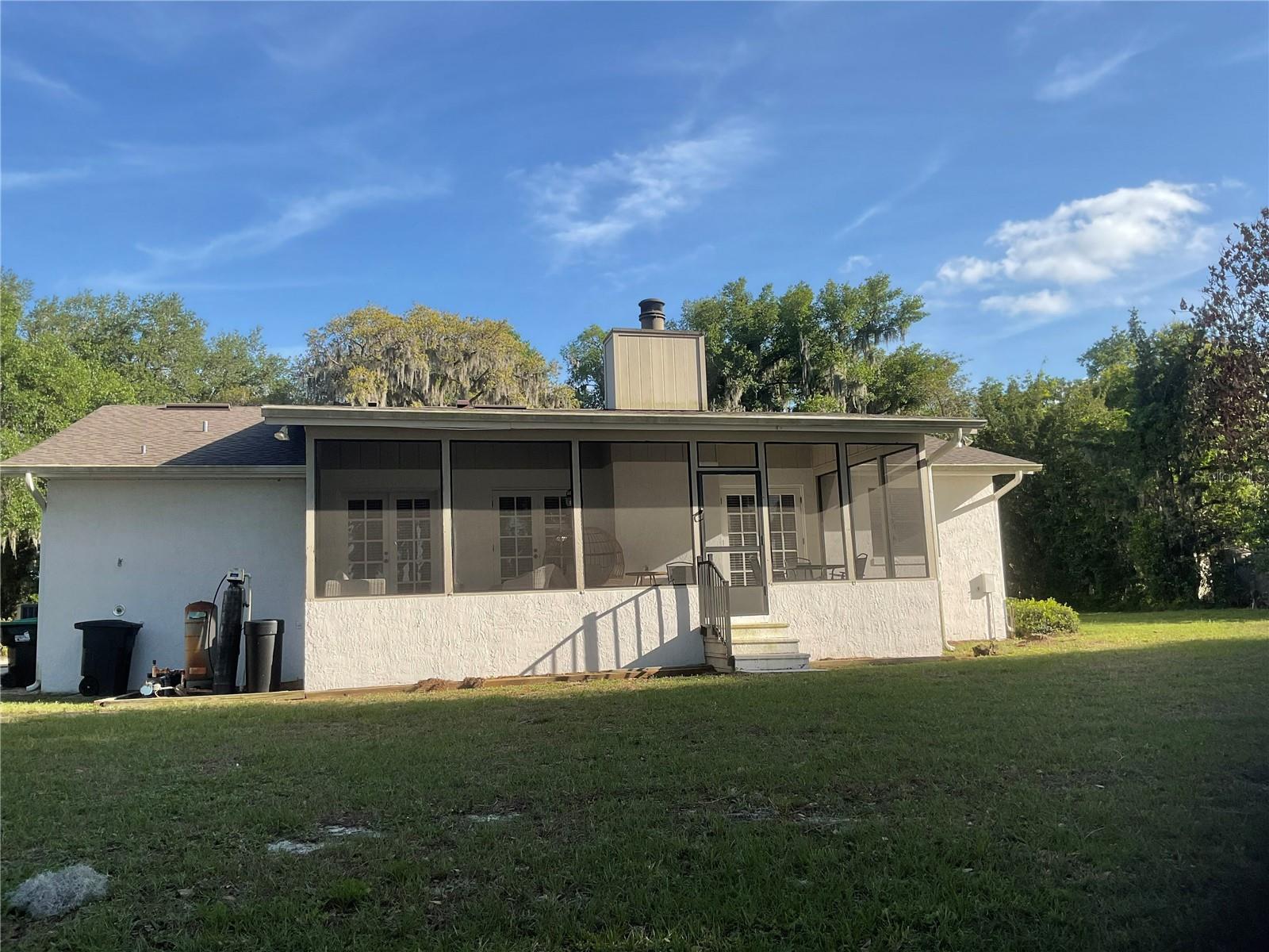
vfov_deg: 48.2
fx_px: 1063
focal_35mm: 29
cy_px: 476
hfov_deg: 61.7
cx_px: 634
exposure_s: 1/1098
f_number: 1.8
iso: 16
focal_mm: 3
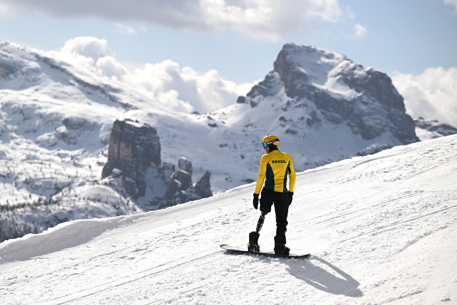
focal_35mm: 120
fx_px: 1523
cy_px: 152
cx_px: 228
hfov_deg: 17.1
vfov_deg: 11.4
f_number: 3.5
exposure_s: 1/6400
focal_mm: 120
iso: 160
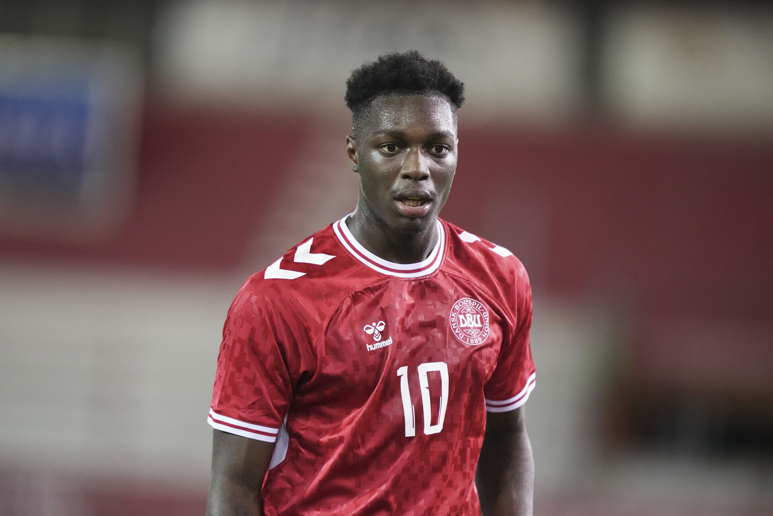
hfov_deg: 5.2
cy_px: 258
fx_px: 8588
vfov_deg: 3.4
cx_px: 386
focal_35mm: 400
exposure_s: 1/1600
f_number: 2.8
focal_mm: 400
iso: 5000
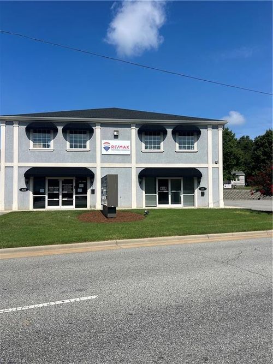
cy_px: 182
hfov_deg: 53.0
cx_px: 136
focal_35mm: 26
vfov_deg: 67.3
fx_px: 273
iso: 50
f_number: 1.5
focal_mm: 5.7
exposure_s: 1/6993
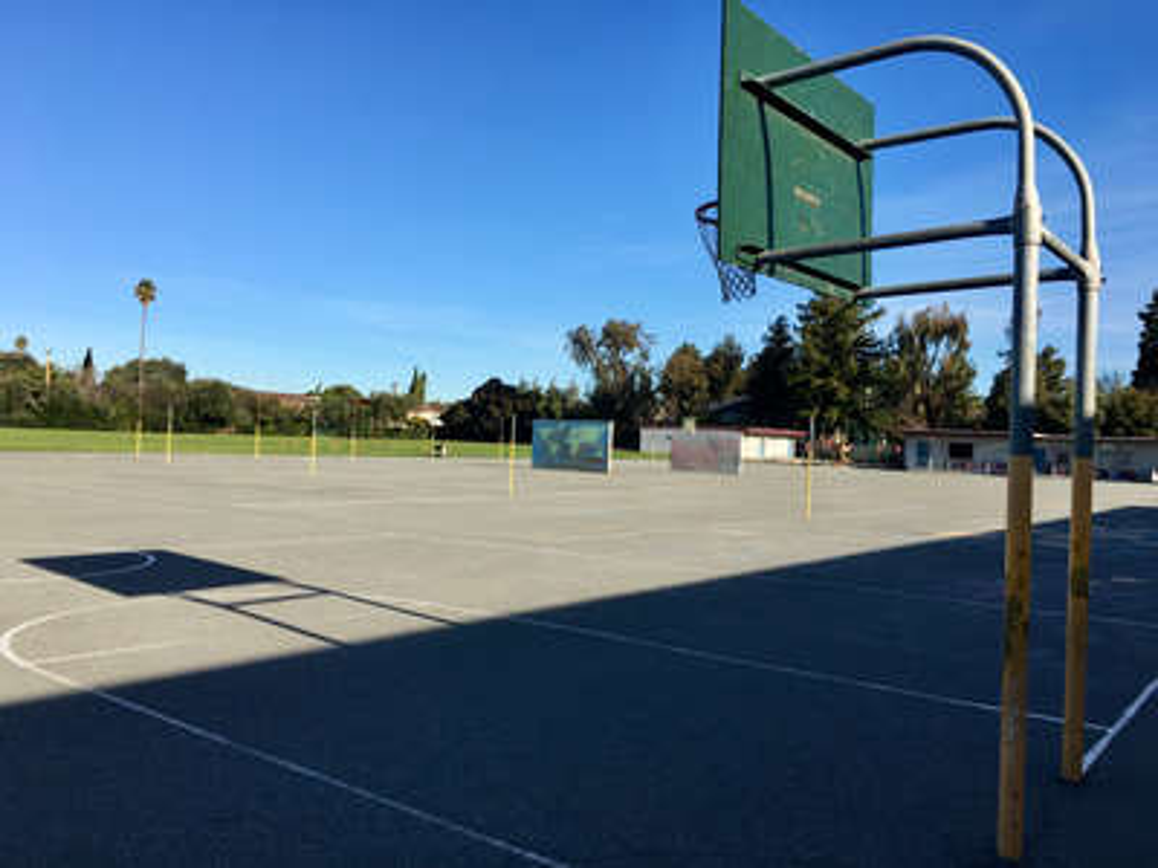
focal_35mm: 29
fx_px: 970
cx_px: 579
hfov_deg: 61.7
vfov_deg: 48.2
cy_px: 434
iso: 25
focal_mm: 4.15
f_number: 2.2
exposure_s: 1/1538
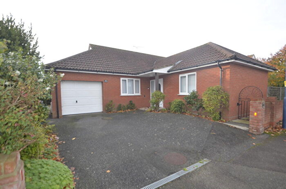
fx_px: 131
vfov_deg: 71.8
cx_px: 143
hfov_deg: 95.1
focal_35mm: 16
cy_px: 94
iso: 100
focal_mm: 11
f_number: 3.5
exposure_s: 1/200
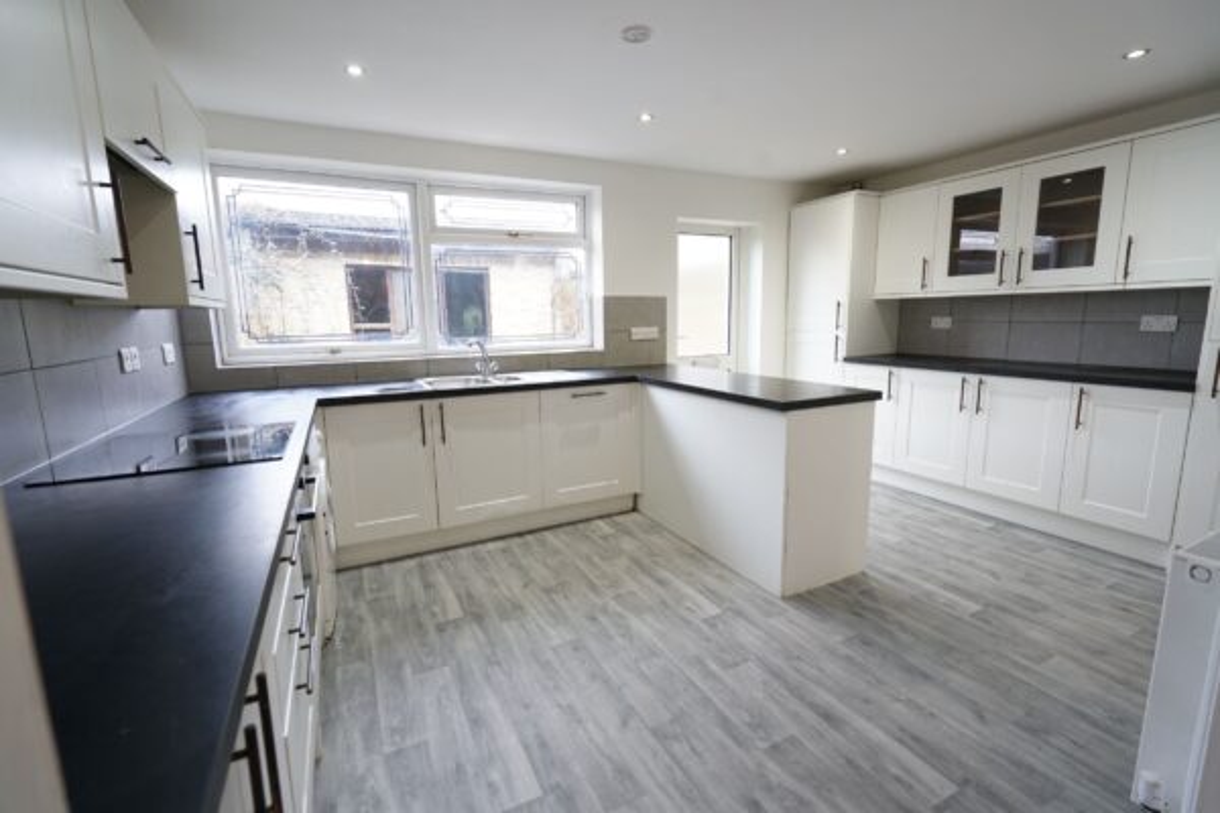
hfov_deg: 96.7
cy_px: 406
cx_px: 610
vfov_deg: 73.7
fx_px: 542
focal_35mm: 16
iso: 500
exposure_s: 1/30
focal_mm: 16
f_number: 5
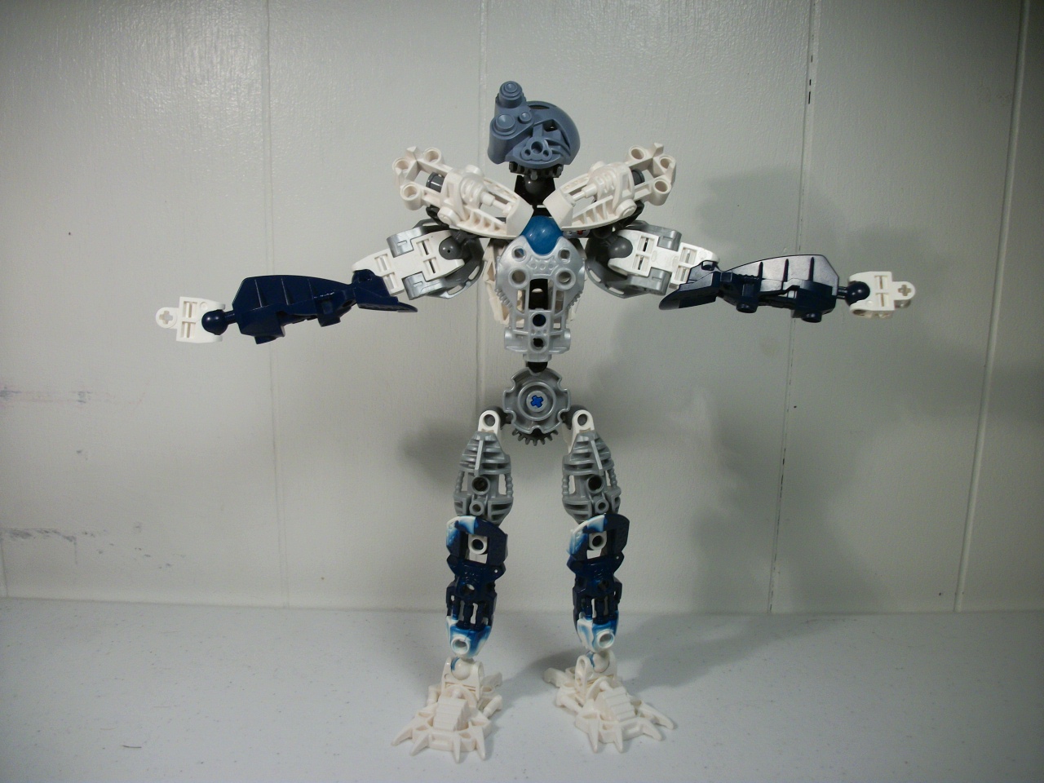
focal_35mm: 32
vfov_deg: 44.2
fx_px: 965
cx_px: 522
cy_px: 392
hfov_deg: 56.8
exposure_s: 1/60
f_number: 2.9
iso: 80
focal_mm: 5.7
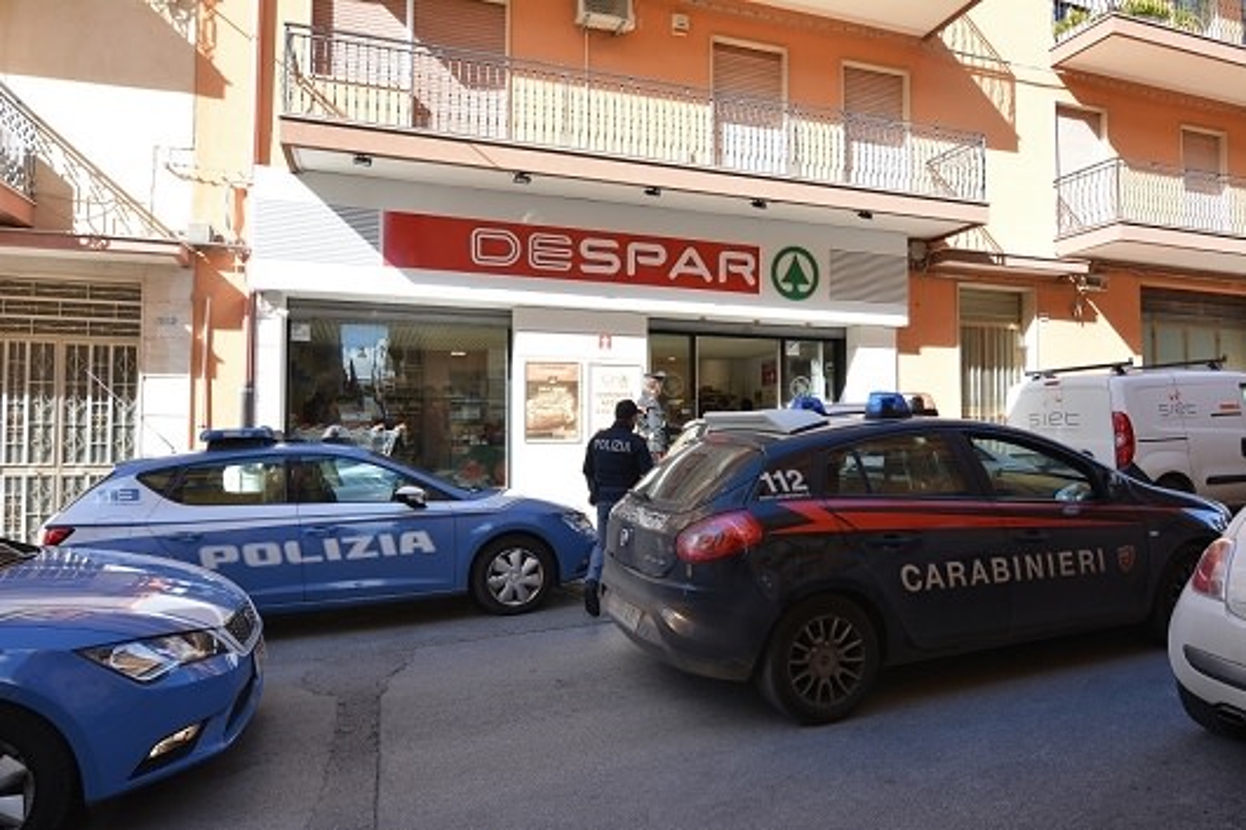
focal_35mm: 21
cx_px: 623
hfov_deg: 81.2
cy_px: 415
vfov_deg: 59.5
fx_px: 727
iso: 200
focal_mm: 14
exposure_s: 1/200
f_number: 7.1
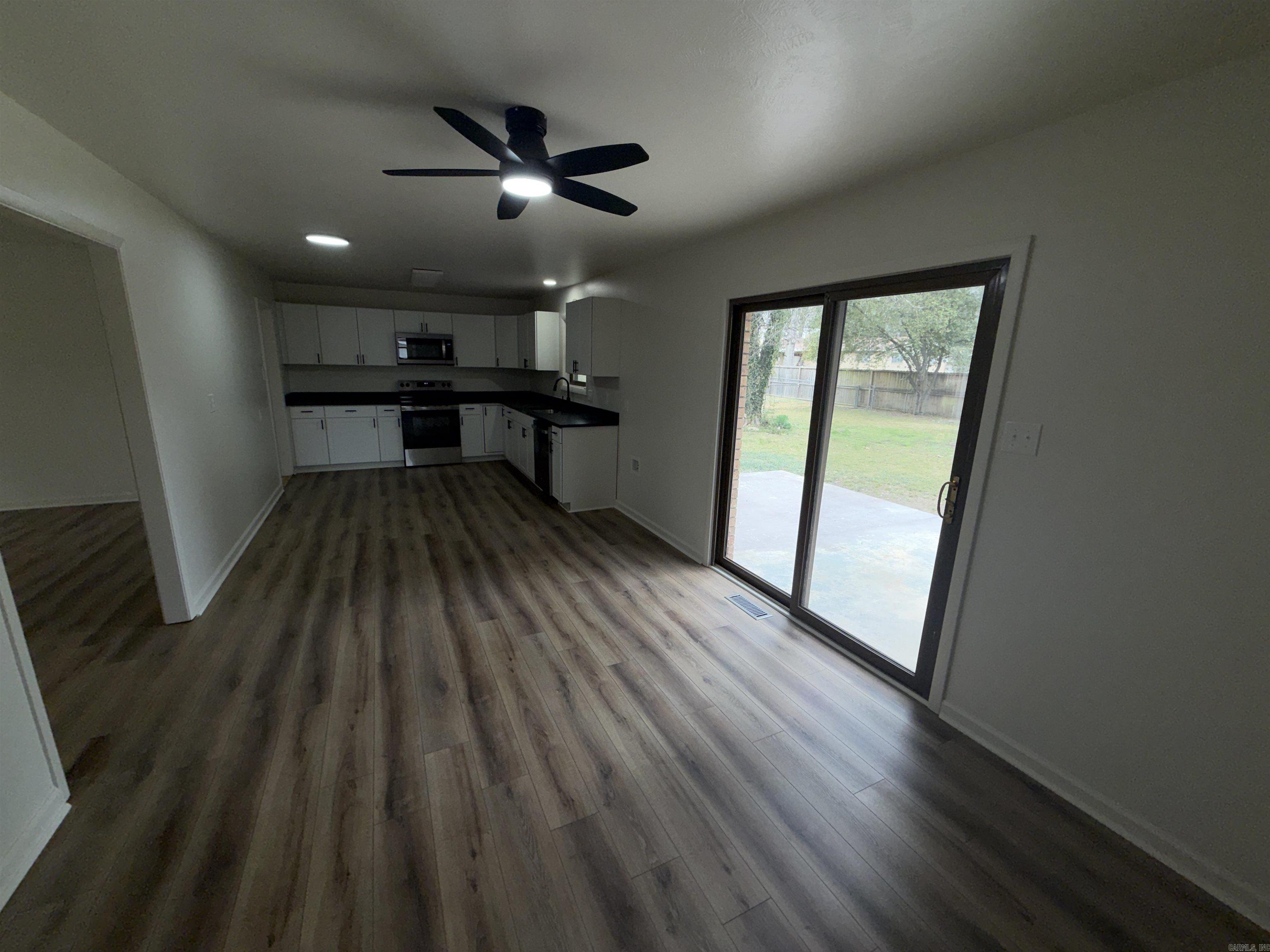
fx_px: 514
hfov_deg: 102.1
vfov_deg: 85.7
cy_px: 476
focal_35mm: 14
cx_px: 635
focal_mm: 2.22
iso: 16
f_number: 2.2
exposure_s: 1/120
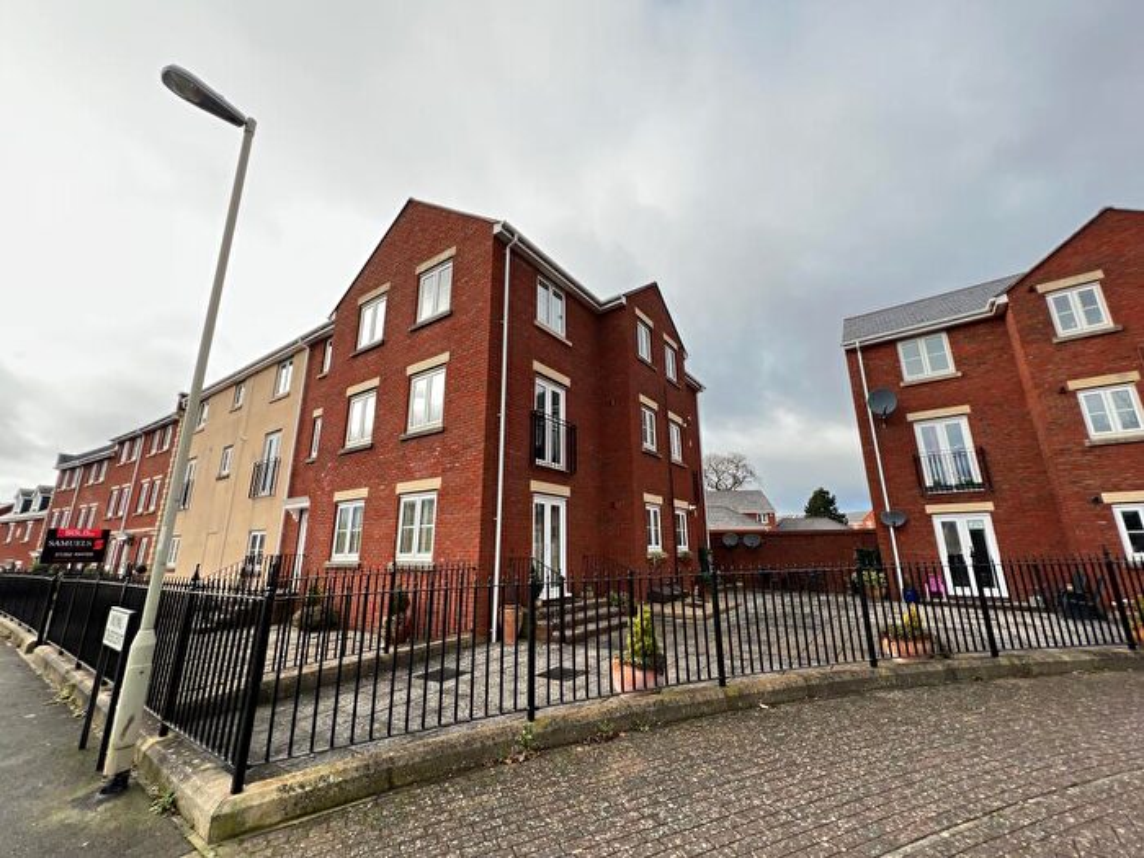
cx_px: 572
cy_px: 429
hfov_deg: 106.2
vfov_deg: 89.9
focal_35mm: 13
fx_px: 430
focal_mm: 1.57
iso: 32
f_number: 1.8
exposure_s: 1/264
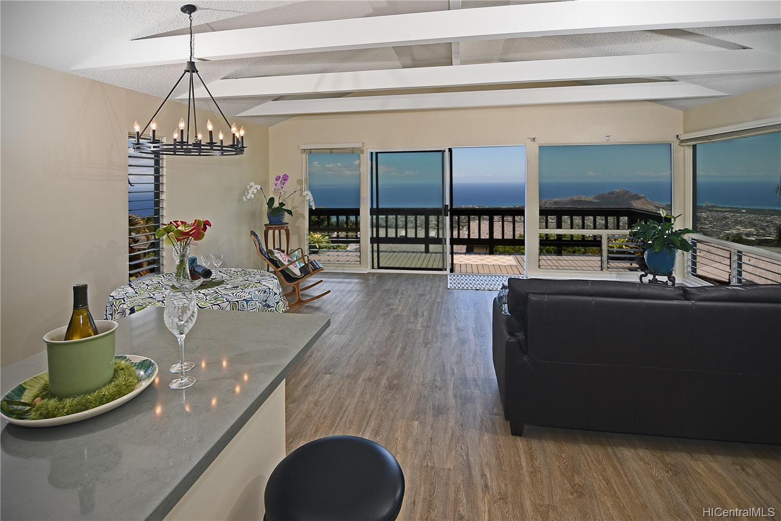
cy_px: 260
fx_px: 347
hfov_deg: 96.7
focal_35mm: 16
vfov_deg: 73.7
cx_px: 390
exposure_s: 1/60
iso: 100
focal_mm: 11
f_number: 6.3
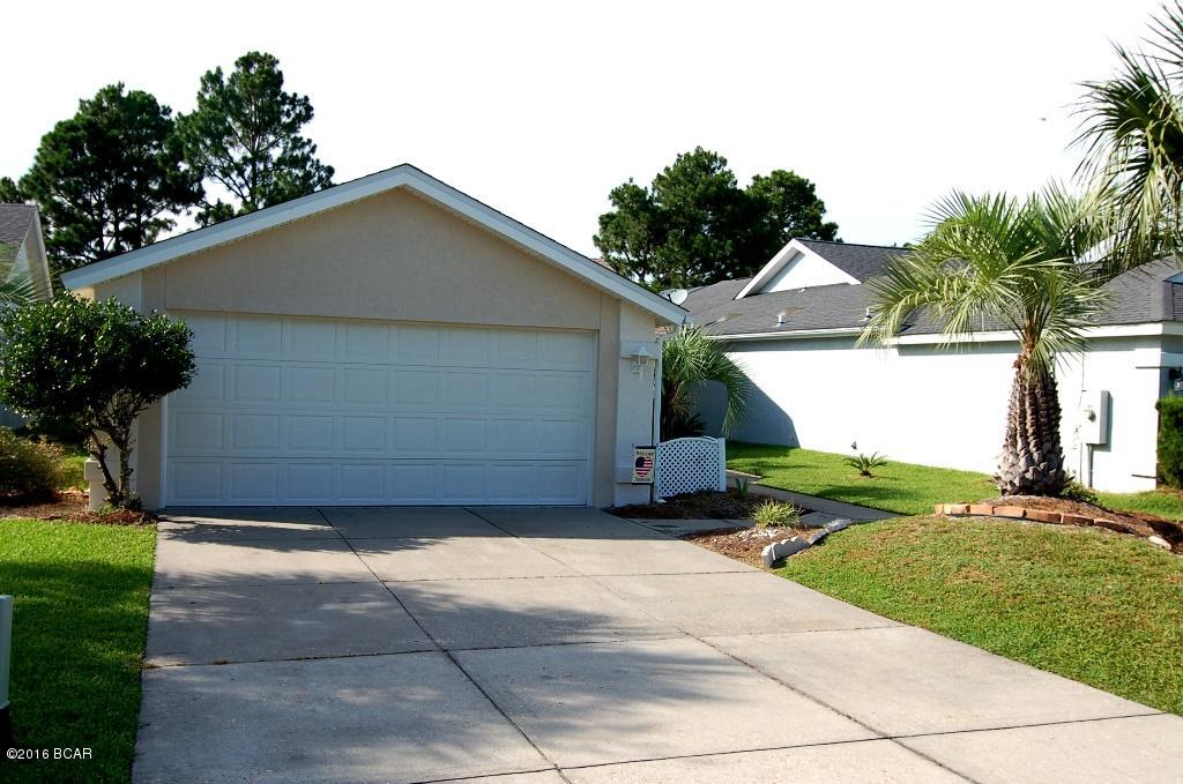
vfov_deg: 36.7
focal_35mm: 36
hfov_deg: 53.2
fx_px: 1181
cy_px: 392
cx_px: 592
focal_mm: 24
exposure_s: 1/320
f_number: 9
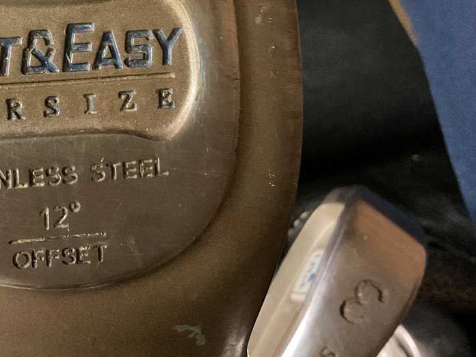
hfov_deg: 29.8
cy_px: 13
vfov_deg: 22.5
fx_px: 866
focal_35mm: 63
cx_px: 79
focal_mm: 3
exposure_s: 1/24
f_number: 1.8
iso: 500
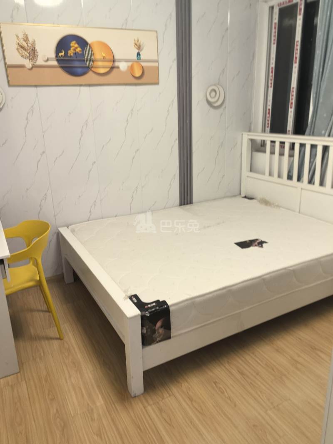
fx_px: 346
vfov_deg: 65.3
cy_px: 222
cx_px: 166
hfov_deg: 51.3
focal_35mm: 27
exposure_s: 1/50
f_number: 2
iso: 160
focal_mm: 5.75
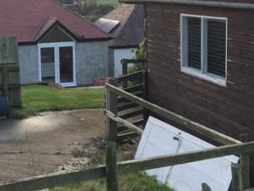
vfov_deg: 22.7
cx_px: -16
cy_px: 47
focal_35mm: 64
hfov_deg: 27.9
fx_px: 470
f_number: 2.2
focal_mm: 4.15
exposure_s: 1/163
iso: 32
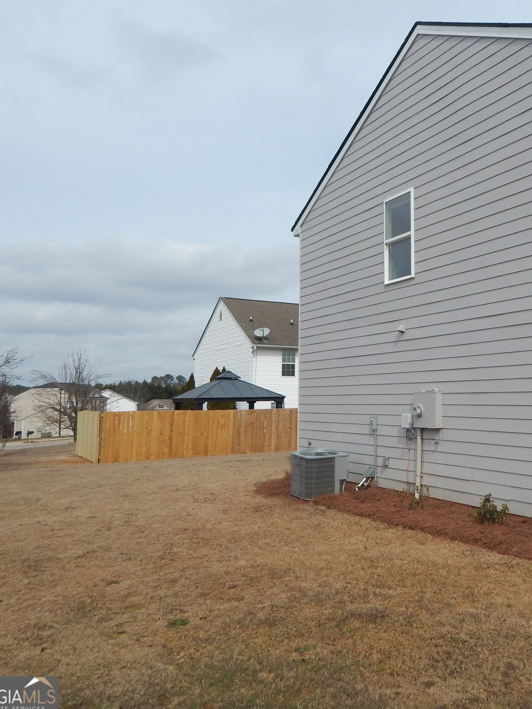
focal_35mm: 30
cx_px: 433
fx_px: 615
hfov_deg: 44.3
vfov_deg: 60.0
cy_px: 350
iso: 125
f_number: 6
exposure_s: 1/640
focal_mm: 4
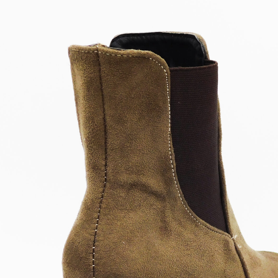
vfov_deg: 17.9
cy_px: 238
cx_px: 175
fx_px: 872
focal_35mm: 96
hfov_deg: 18.1
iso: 125
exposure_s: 1/400
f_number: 3.7
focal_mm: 8
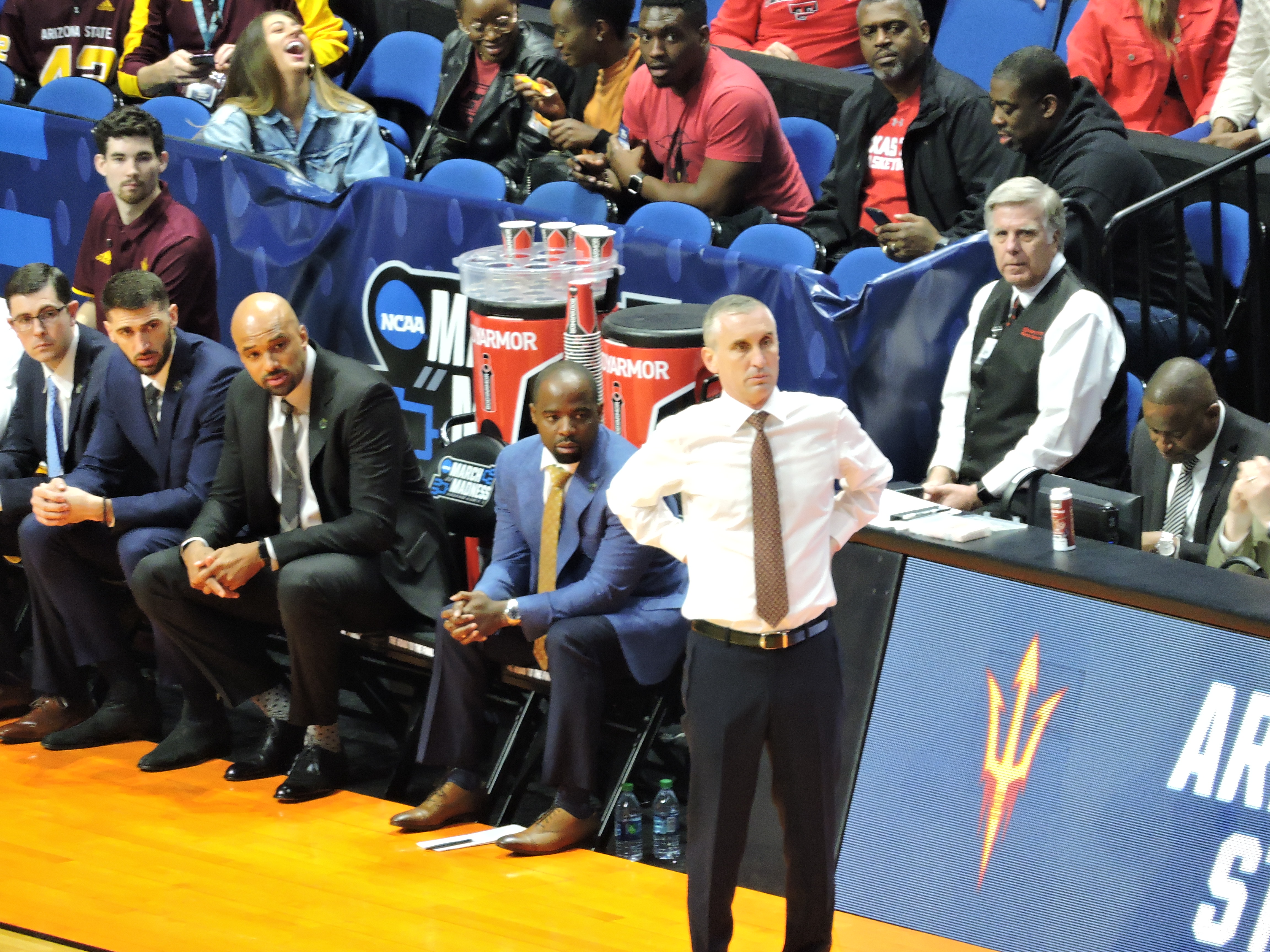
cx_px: 635
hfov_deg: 2.8
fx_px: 25682
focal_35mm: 700
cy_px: 476
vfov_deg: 2.1
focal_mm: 124.9
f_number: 5
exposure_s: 1/50
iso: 800
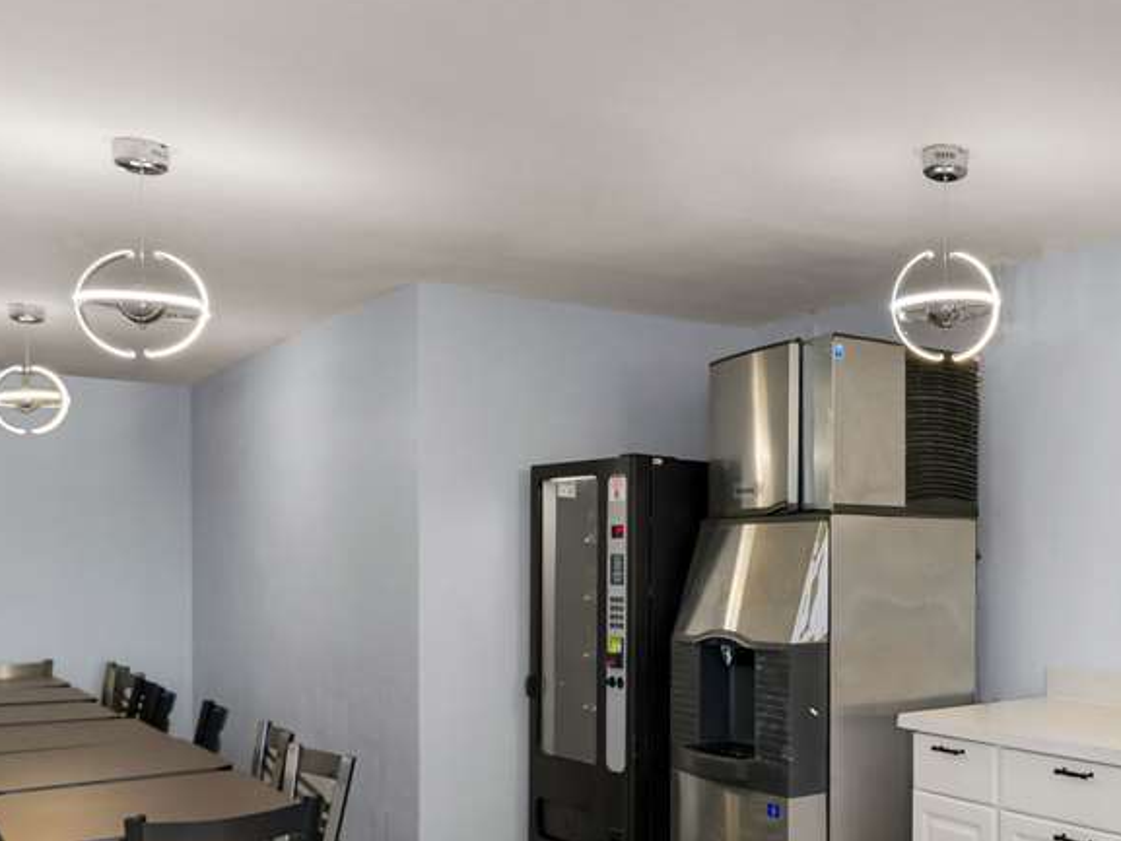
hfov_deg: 46.5
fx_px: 1134
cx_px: 1043
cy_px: 571
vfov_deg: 40.1
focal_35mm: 35
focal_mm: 14
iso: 400
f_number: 5.6
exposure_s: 1/13
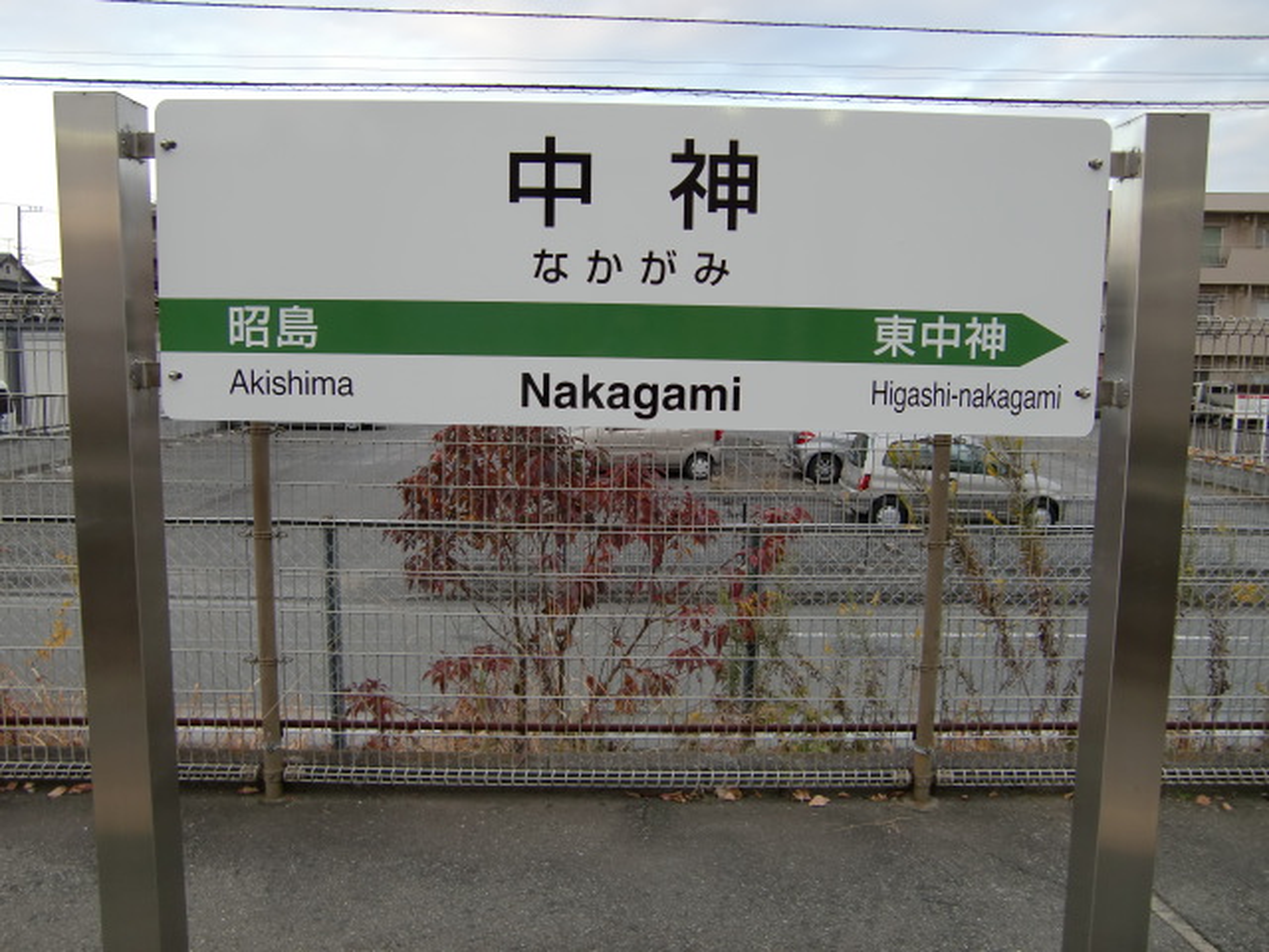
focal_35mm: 28
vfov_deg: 49.7
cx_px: 634
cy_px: 476
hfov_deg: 63.4
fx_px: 1026
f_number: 2.6
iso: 64
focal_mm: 4.9
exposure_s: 1/80
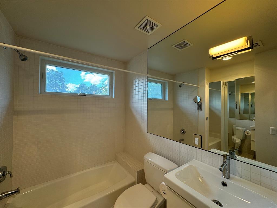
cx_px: 138
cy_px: 104
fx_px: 112
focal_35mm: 14
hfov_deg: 102.1
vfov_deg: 85.7
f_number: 2.2
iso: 64
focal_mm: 2.22
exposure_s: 1/120
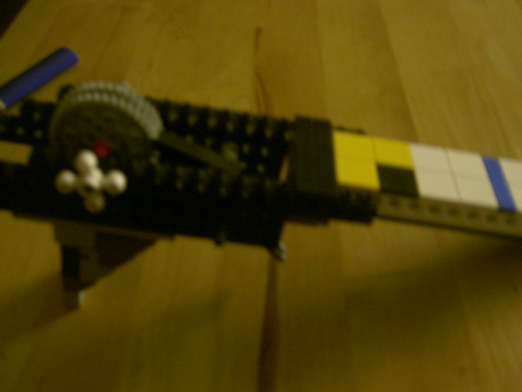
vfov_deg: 34.3
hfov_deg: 44.8
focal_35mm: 42
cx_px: 252
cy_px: 203
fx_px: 633
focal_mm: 8
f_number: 2.8
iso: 100
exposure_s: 1/8
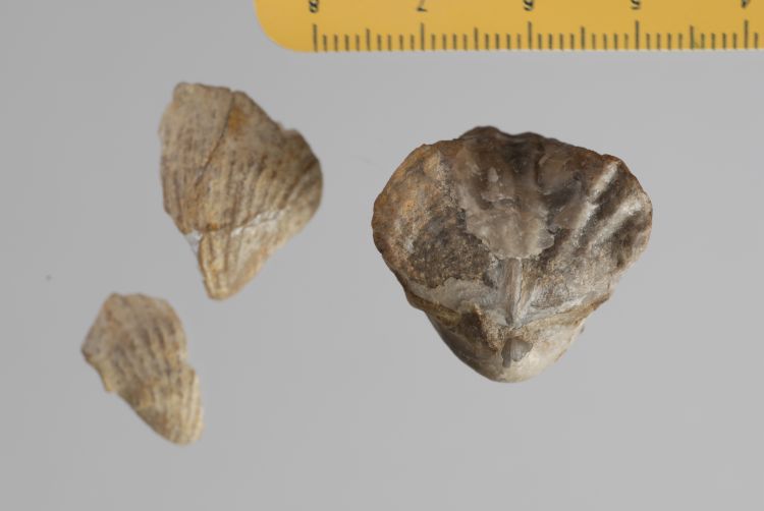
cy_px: 256
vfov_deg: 10.2
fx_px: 2868
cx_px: 382
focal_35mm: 135
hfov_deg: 15.2
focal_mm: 90
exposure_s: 1/5
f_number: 11
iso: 100
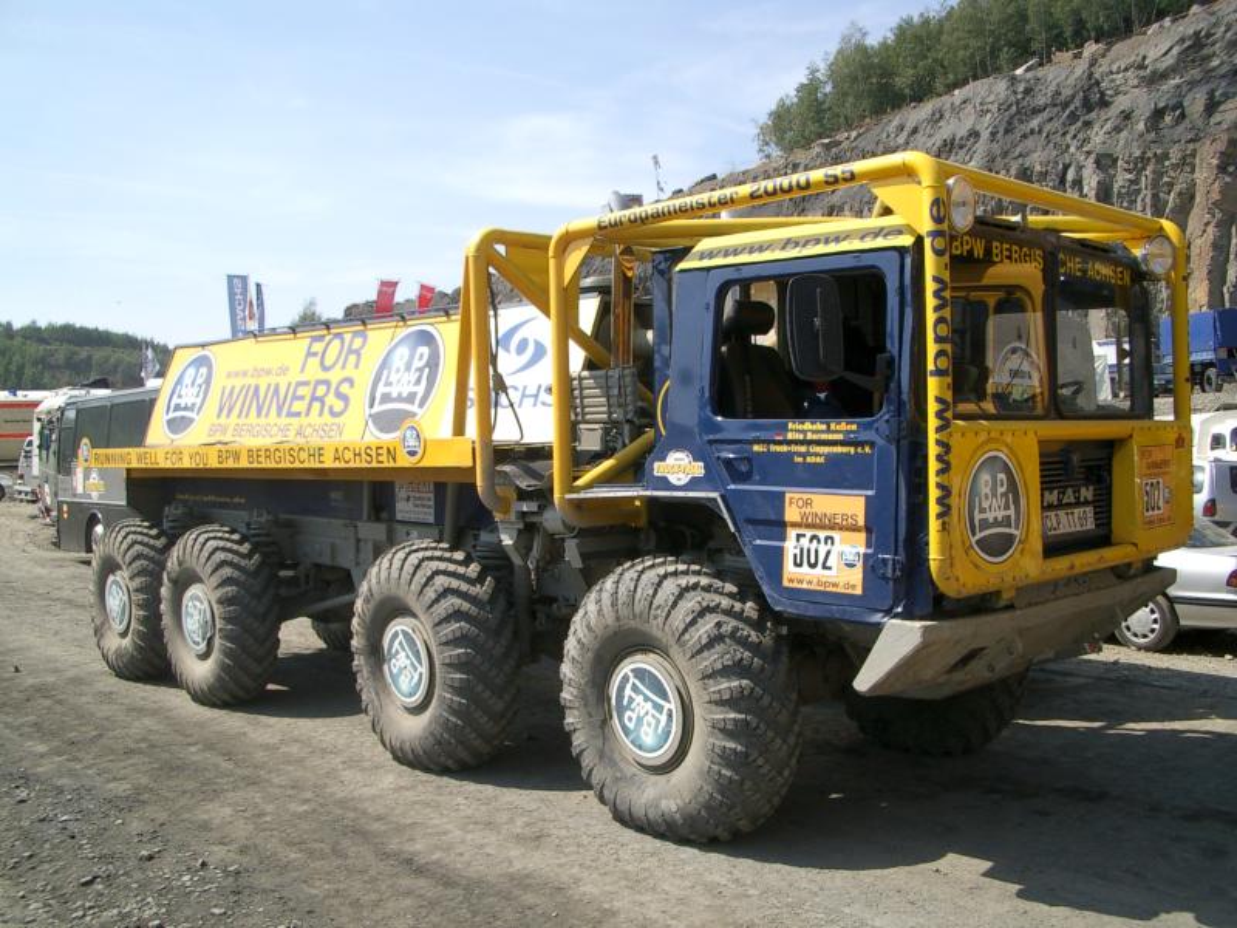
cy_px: 464
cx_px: 618
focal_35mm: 35
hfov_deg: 52.6
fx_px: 1251
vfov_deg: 40.7
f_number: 4.3
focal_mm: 5.8
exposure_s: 1/400
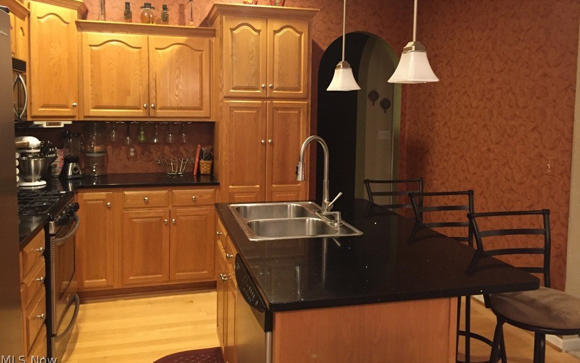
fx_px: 490
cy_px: 150
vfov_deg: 40.5
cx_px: 290
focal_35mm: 31
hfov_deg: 61.2
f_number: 2.2
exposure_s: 1/17
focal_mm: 4.15
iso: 250
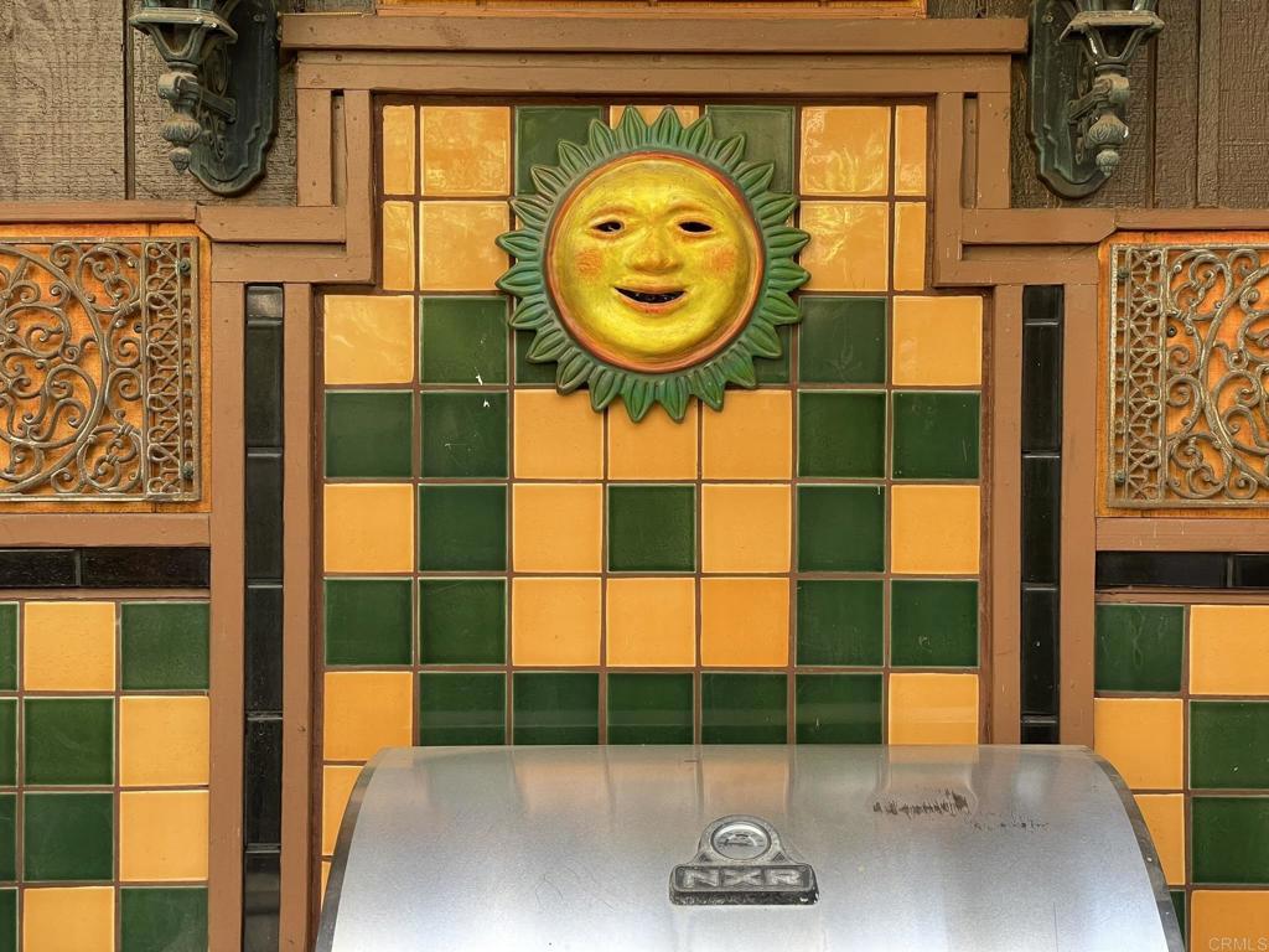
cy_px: 476
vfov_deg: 28.0
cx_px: 634
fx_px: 1906
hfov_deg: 36.8
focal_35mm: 52
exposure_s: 1/99
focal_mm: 6
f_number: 2
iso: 64
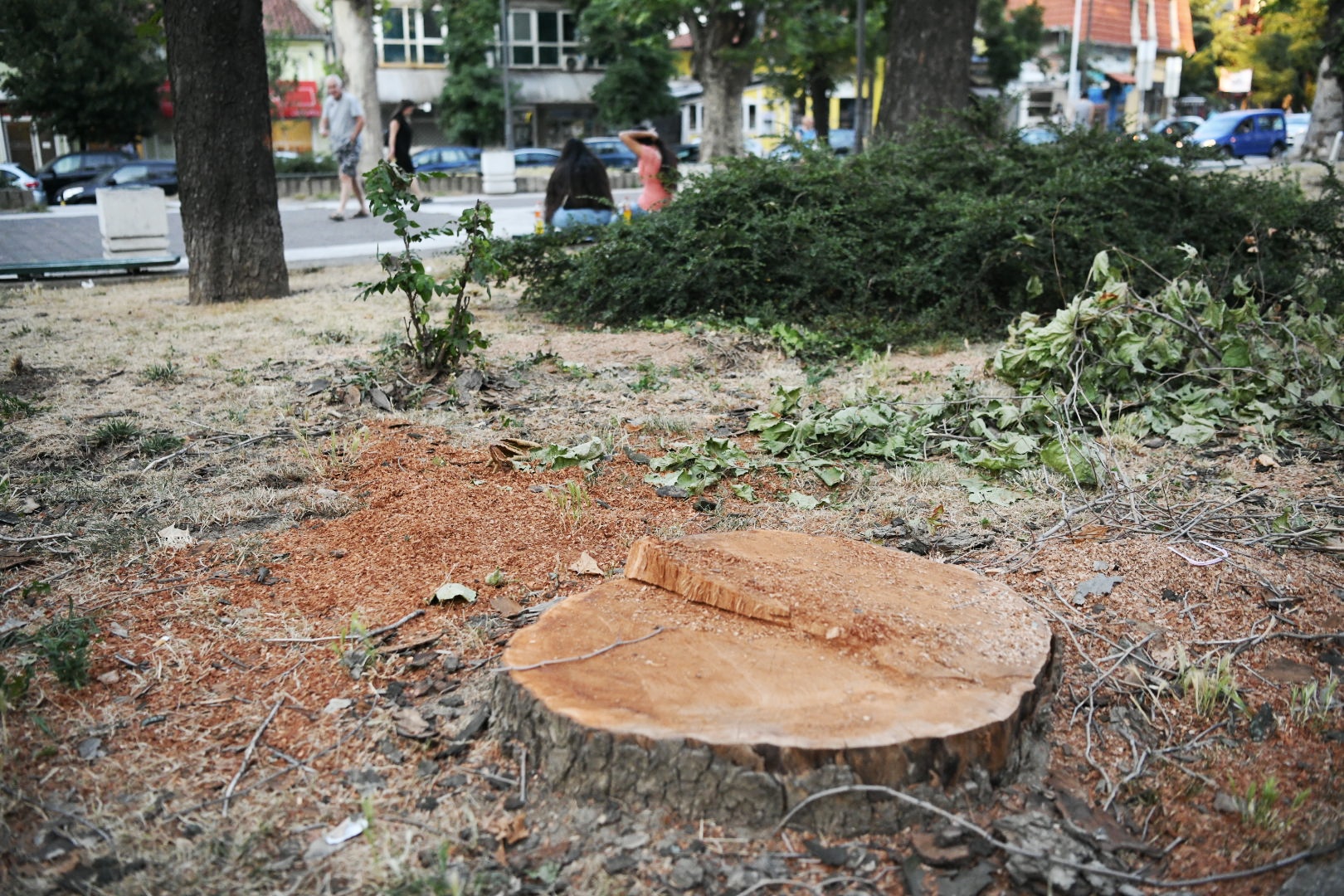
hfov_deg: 55.8
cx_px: 672
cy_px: 448
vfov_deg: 38.9
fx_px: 1269
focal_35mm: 34
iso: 3200
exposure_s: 1/2500
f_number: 2.8
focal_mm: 34
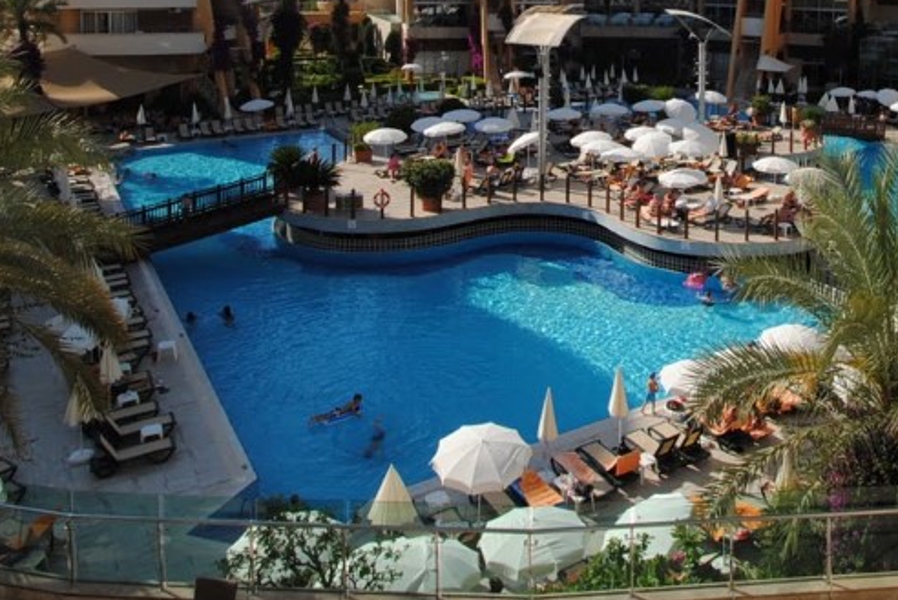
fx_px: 874
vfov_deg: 34.6
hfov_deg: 52.3
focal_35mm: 35
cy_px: 5
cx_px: 660
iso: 100
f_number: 10
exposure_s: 1/200
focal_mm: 10
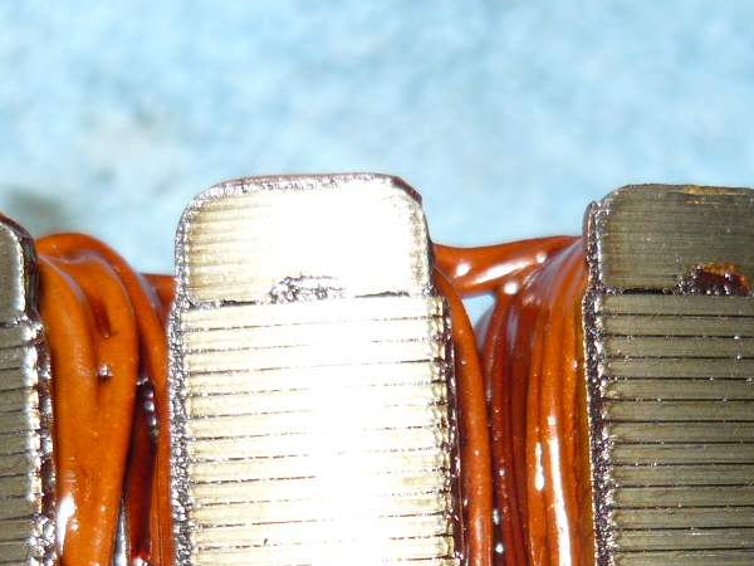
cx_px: 442
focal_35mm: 88
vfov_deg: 16.4
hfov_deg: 22.2
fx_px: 1917
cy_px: 587
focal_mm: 5.5
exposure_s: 1/30
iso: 100
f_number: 2.8
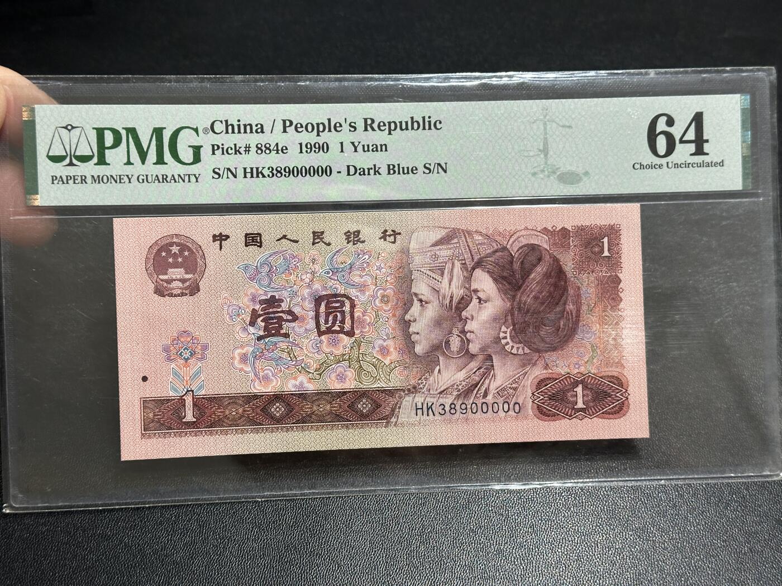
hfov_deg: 39.7
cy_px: 293
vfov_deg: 30.3
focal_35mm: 48
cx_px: 391
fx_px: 1084
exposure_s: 1/50
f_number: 1.78
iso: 125
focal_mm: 6.86
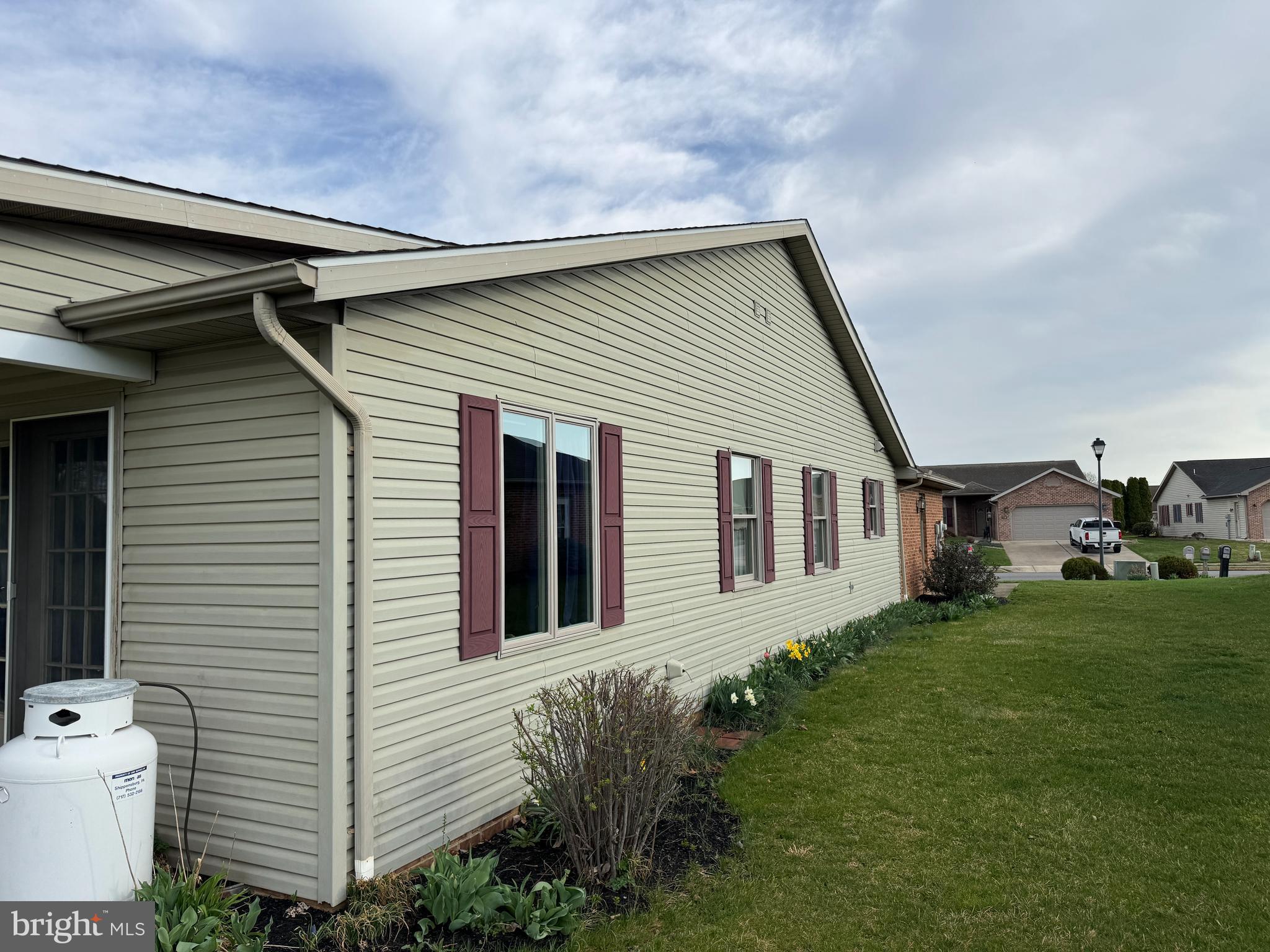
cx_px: 635
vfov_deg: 56.8
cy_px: 476
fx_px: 881
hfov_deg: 71.6
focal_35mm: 24
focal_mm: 6.76
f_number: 1.78
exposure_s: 1/3096
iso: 80
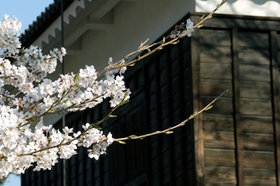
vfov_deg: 1.4
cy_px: 60
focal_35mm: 952
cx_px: -31
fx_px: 7397
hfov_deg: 2.2
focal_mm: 270
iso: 200
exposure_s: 1/200
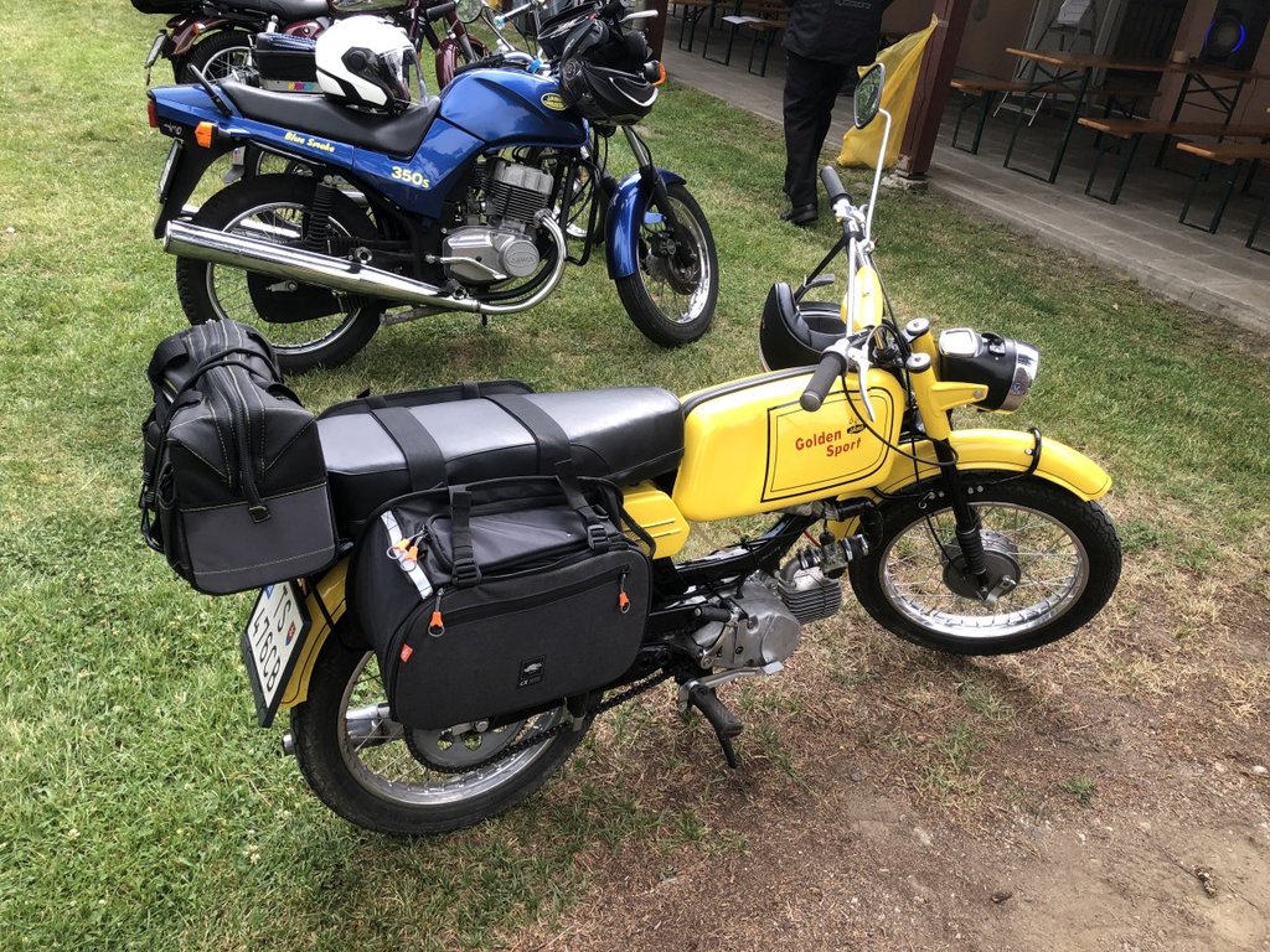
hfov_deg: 63.4
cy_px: 476
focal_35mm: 28
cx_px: 635
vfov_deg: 49.7
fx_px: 1027
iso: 50
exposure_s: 1/120
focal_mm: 3.99
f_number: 1.8
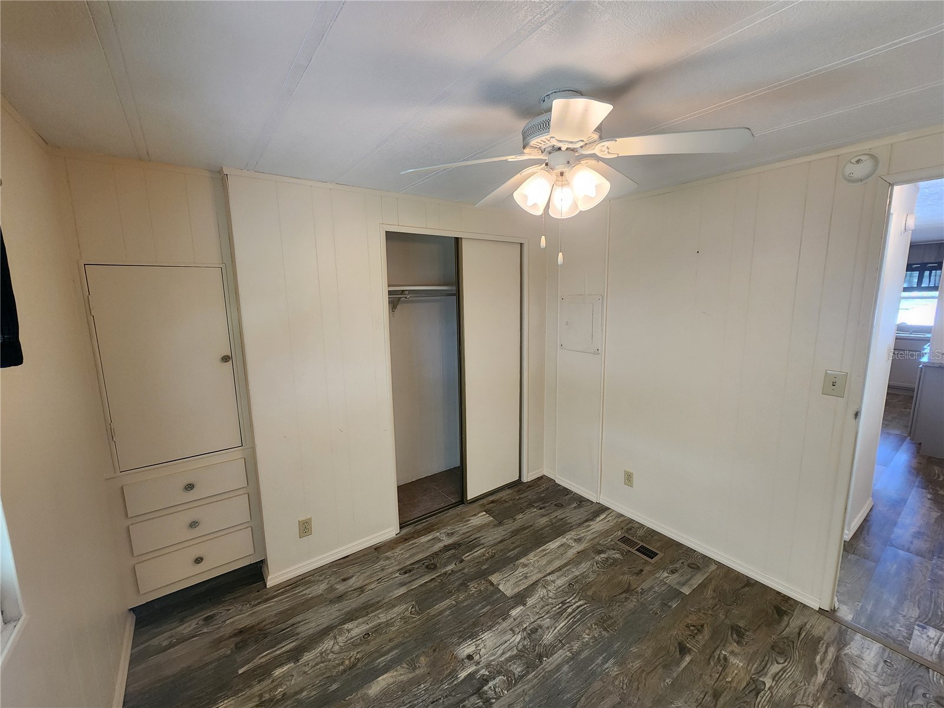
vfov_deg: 89.9
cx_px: 472
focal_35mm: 13
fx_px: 355
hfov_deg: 106.2
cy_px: 354
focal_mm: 2.2
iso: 320
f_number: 2.2
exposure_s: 1/60
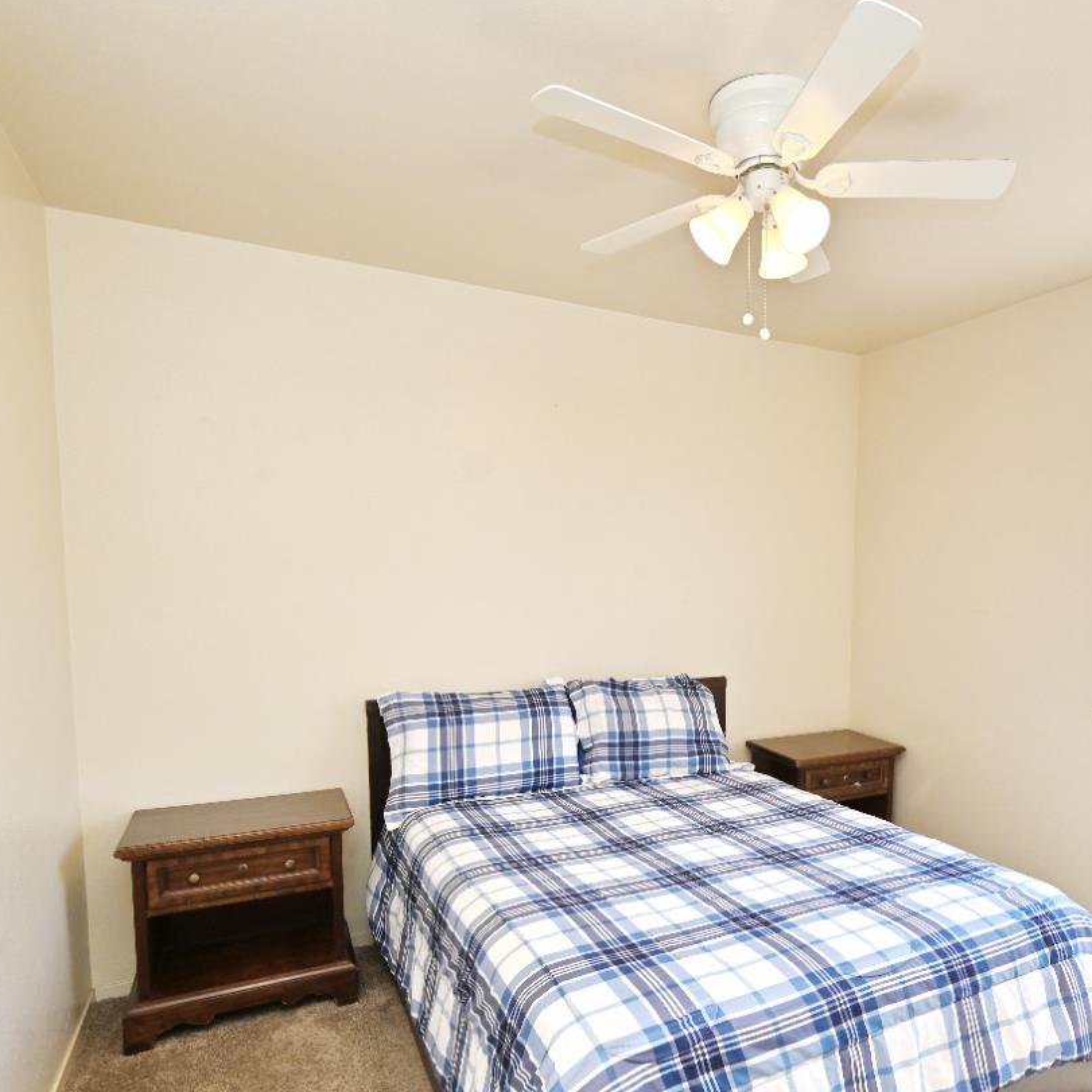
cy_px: 644
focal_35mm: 22
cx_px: 710
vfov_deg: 69.1
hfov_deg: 68.1
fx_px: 785
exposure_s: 1/125
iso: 200
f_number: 5.6
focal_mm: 14
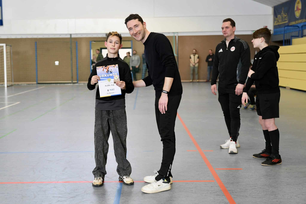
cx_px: 153
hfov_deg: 42.7
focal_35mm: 46
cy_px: 102
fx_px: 391
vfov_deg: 29.2
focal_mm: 46
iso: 2800
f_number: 2.8
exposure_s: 1/640
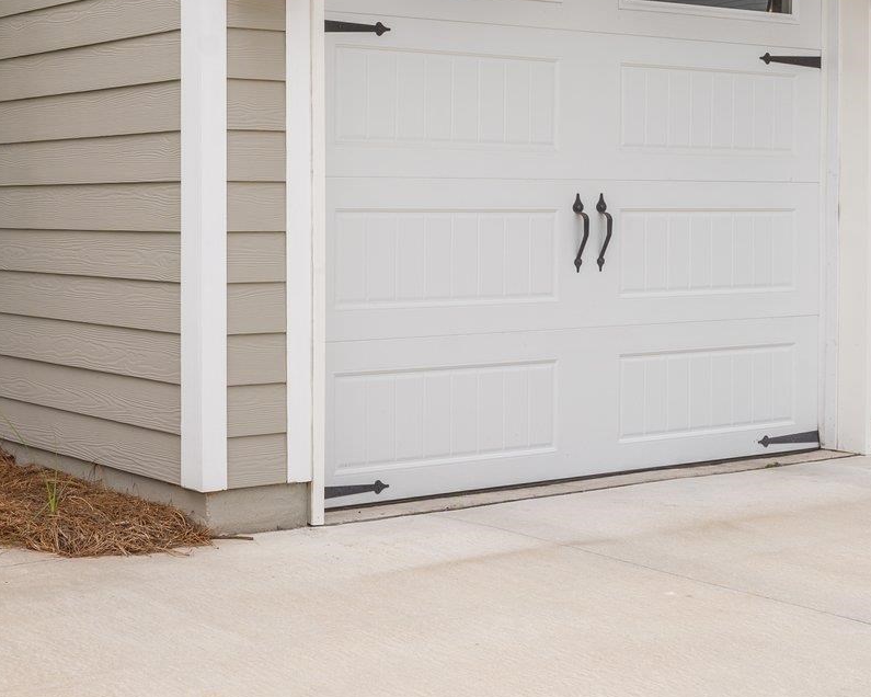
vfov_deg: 26.0
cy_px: 207
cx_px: 99
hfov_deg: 31.1
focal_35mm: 58
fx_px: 1495
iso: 100
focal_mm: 24
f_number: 9
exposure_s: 1/13
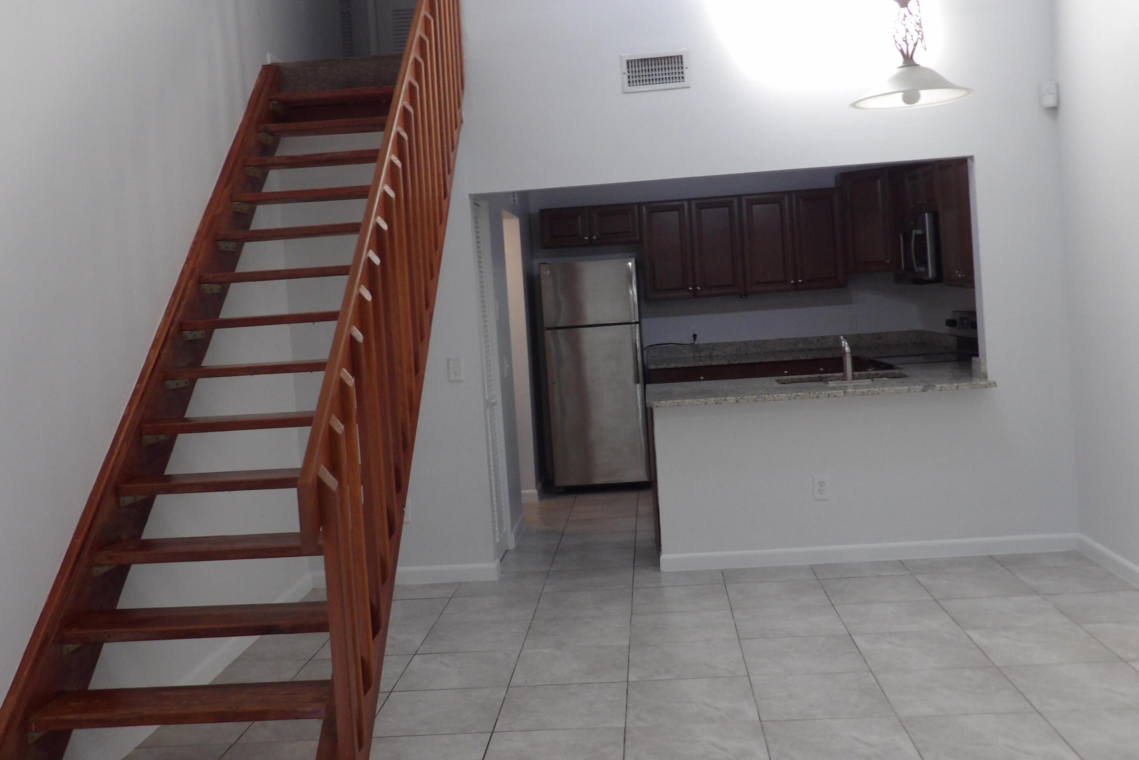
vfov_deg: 37.8
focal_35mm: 35
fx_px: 1107
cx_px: 572
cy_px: 345
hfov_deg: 54.4
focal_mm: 5.9
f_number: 3.6
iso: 193
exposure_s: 1/40
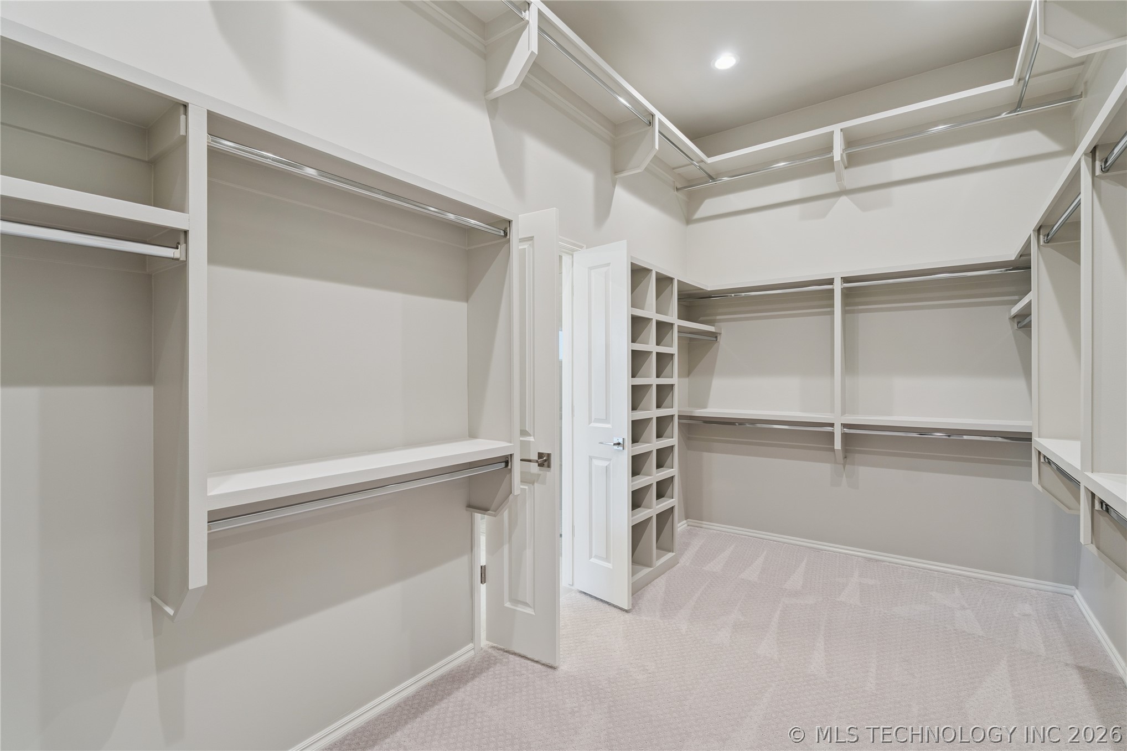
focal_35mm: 16
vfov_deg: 73.7
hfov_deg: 96.7
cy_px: 376
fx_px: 501
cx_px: 564
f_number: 5.6
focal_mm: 16
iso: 200
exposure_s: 1/30
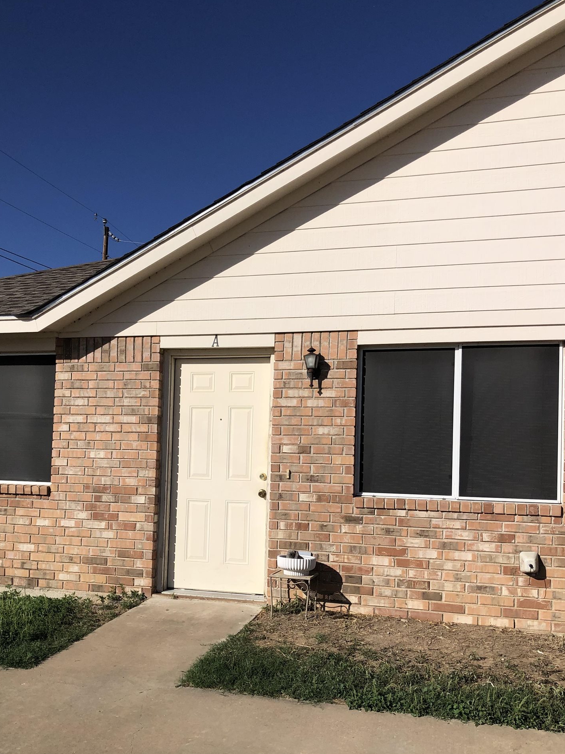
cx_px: 237
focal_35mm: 34
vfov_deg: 53.6
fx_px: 740
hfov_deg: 41.7
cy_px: 454
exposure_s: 1/4808
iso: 20
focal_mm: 3.99
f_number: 1.8
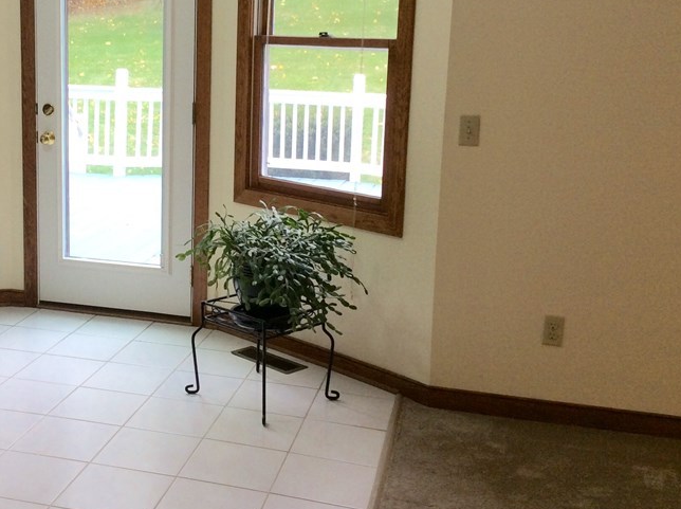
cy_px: 177
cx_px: 169
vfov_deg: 28.3
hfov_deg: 36.6
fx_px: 1002
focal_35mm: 51
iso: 40
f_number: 2.4
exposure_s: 1/60
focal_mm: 3.3
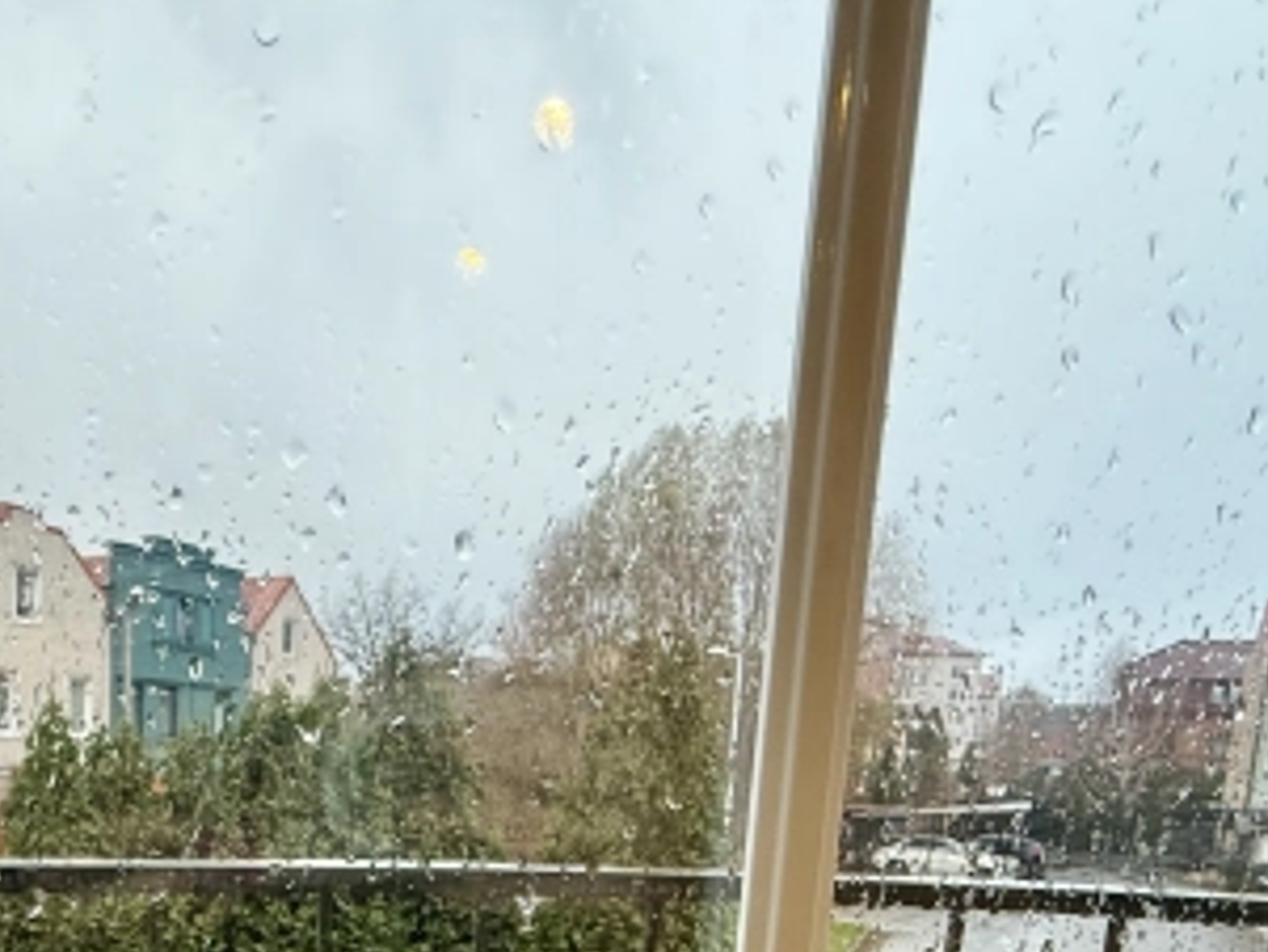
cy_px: 889
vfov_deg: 43.3
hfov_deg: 60.0
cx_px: 409
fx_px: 1063
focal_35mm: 29
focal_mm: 2.22
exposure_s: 1/50
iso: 200
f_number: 2.2
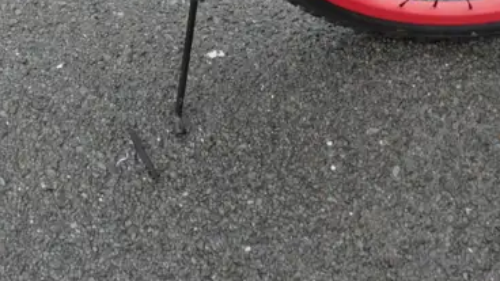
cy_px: -202
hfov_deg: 23.0
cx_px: 82
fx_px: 1206
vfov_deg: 12.3
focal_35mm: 91
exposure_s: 1/80
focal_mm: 15
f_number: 3.6
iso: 200
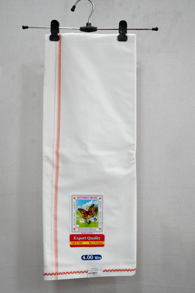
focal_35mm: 56
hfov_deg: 24.2
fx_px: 455
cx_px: 98
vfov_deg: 35.6
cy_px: 146
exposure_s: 1/60
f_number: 5.6
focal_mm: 56
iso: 1000
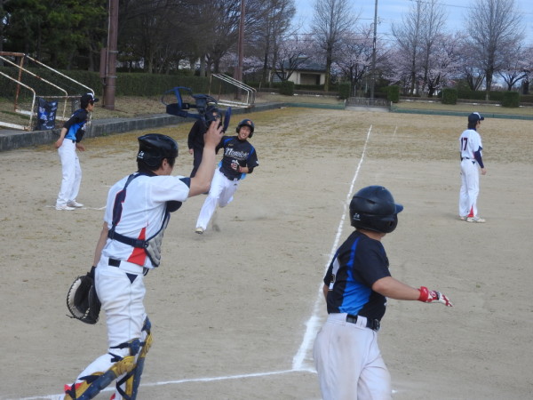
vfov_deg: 14.1
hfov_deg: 18.7
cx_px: 266
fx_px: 1617
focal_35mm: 105
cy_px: 200
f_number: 4.8
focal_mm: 18.8
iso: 100
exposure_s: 1/640
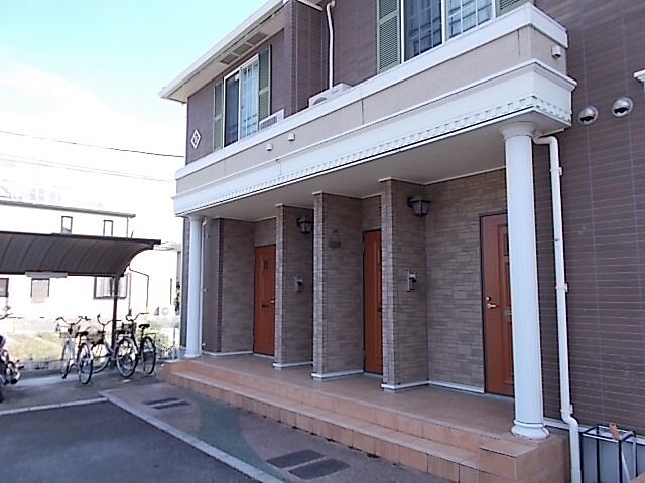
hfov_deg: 67.3
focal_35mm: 26
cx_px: 322
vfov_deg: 53.1
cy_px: 242
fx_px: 484
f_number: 3.2
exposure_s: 1/250
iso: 80
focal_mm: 4.6
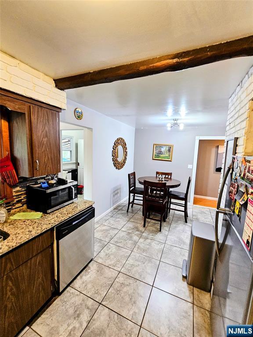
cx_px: 126
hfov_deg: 89.9
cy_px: 168
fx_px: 127
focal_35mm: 13
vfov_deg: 106.2
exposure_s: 1/60
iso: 320
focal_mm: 2.2
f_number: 2.2
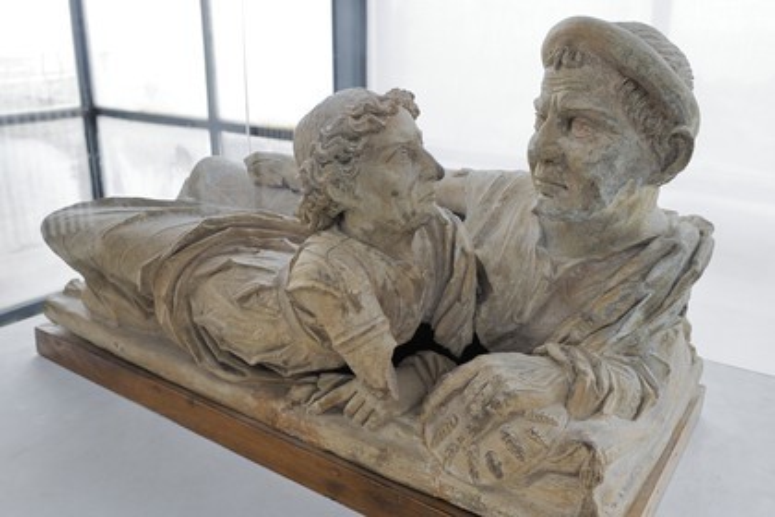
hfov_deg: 63.7
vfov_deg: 45.0
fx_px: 624
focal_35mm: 29
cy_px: 258
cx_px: 388
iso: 800
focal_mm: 29
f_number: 8
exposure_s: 1/50
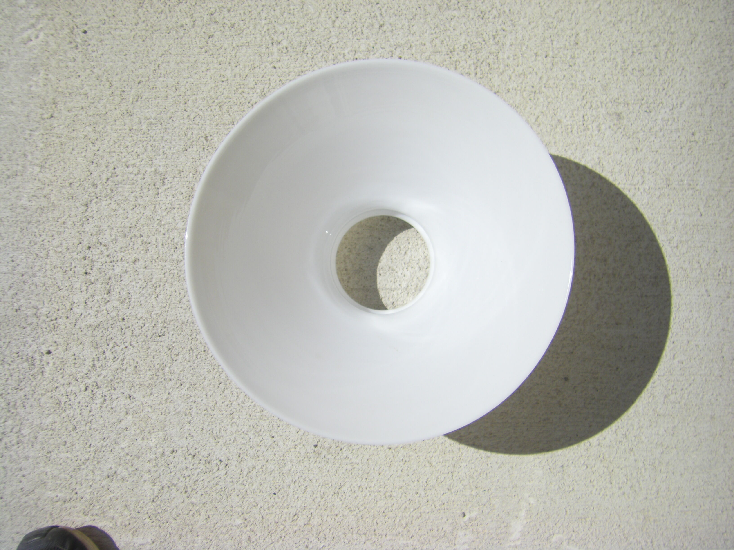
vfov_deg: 37.7
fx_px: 806
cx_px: 367
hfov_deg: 49.0
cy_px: 275
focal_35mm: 38
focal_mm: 6.3
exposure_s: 1/500
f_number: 7
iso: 64
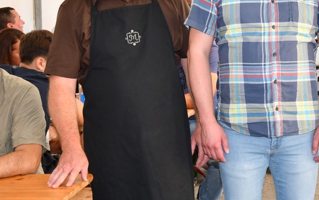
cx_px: 258
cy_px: 46
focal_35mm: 95
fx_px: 826
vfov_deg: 13.7
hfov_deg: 21.6
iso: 400
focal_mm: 32
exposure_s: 1/125
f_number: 4
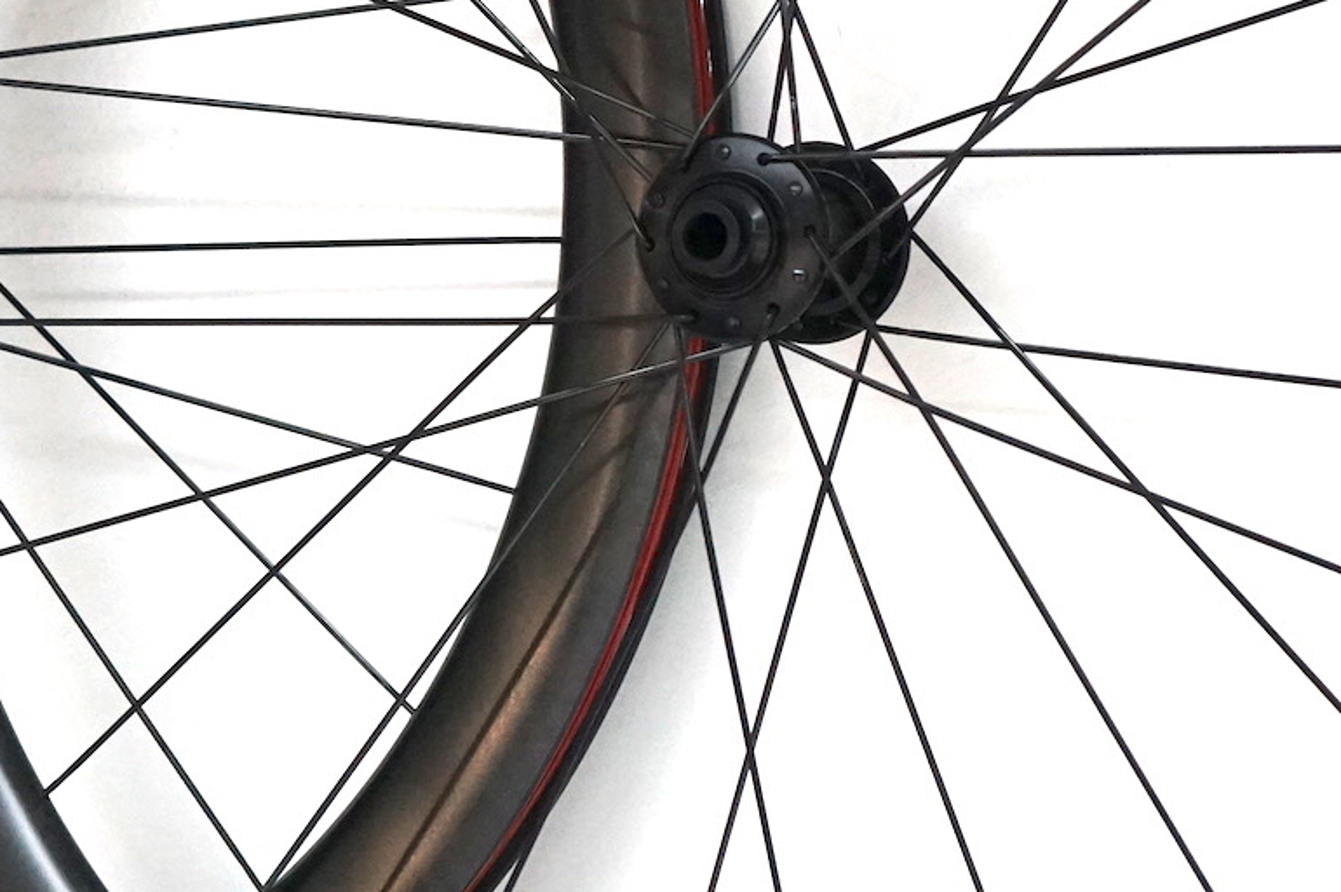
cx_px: 521
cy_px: 174
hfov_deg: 16.8
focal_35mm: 122
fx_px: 4541
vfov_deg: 11.2
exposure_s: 1/160
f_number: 4.5
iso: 2500
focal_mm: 47
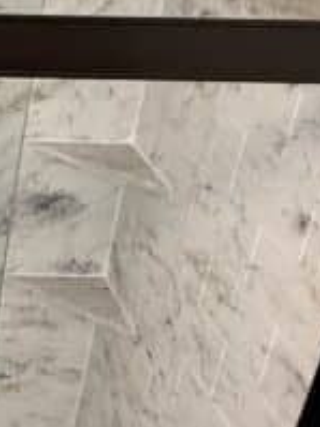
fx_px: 888
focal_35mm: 72
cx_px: -217
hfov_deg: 17.4
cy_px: 187
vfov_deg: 27.0
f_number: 2.2
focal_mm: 2.22
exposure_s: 1/60
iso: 200
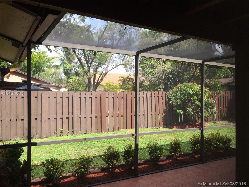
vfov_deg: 48.2
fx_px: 209
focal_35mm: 29
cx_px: 124
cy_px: 94
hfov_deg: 61.7
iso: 32
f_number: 2.2
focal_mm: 4.15
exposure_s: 1/471
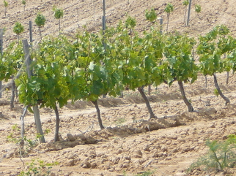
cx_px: 67
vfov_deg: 5.4
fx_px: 1880
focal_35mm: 276
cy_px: 115
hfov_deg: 7.2
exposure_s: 1/800
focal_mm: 17.6
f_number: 3.9
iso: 80
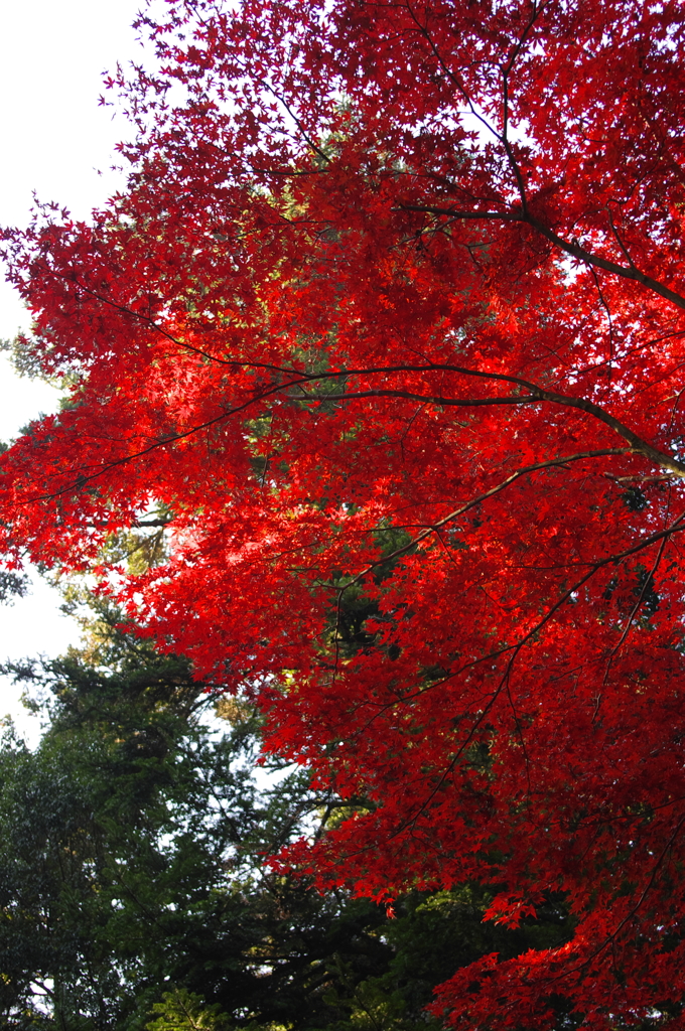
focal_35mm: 52
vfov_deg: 38.2
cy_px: 516
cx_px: 342
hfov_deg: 25.9
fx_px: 1488
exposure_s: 1/60
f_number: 4.5
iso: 160
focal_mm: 35
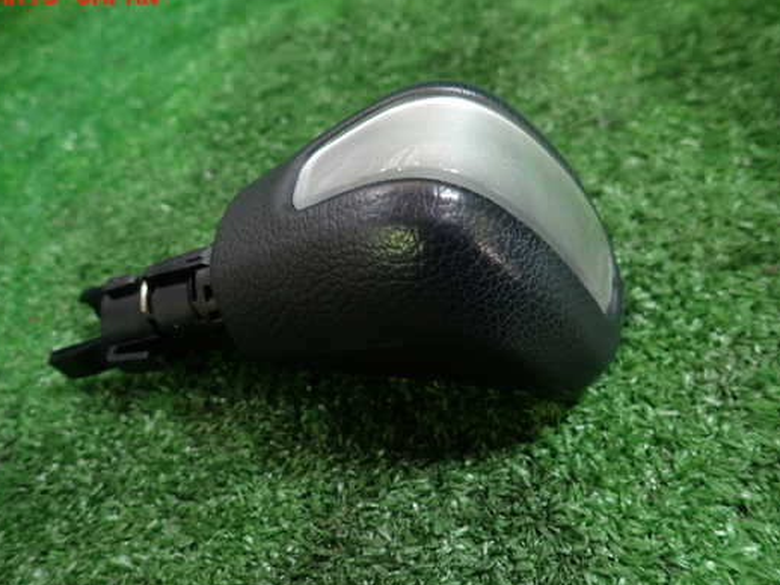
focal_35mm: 29
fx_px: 654
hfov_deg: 61.4
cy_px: 315
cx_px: 336
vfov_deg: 48.2
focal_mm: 4.5
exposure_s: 1/30
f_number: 2
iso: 200
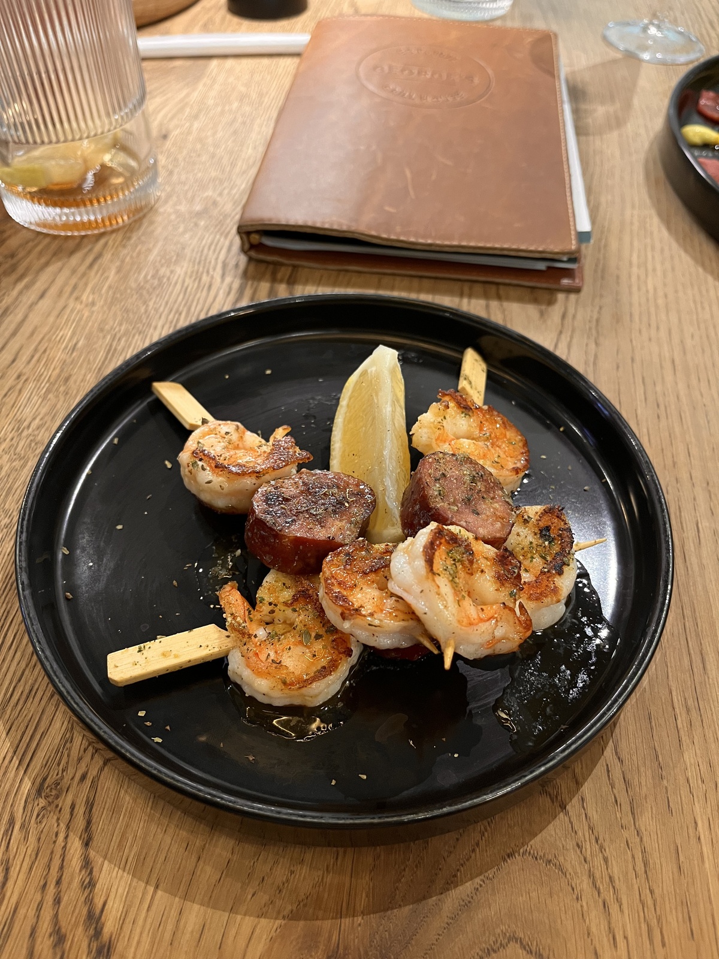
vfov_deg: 67.3
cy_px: 480
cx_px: 360
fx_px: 720
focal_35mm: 26
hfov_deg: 53.1
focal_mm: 5.1
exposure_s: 1/33
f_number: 1.6
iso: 400
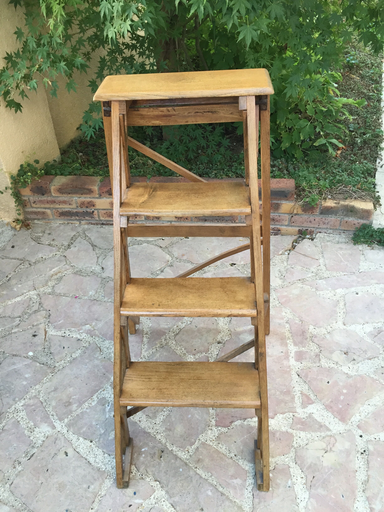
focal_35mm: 29
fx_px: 429
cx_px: 192
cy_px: 256
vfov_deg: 61.7
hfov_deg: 48.2
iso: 32
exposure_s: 1/30
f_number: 2.2
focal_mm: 4.15
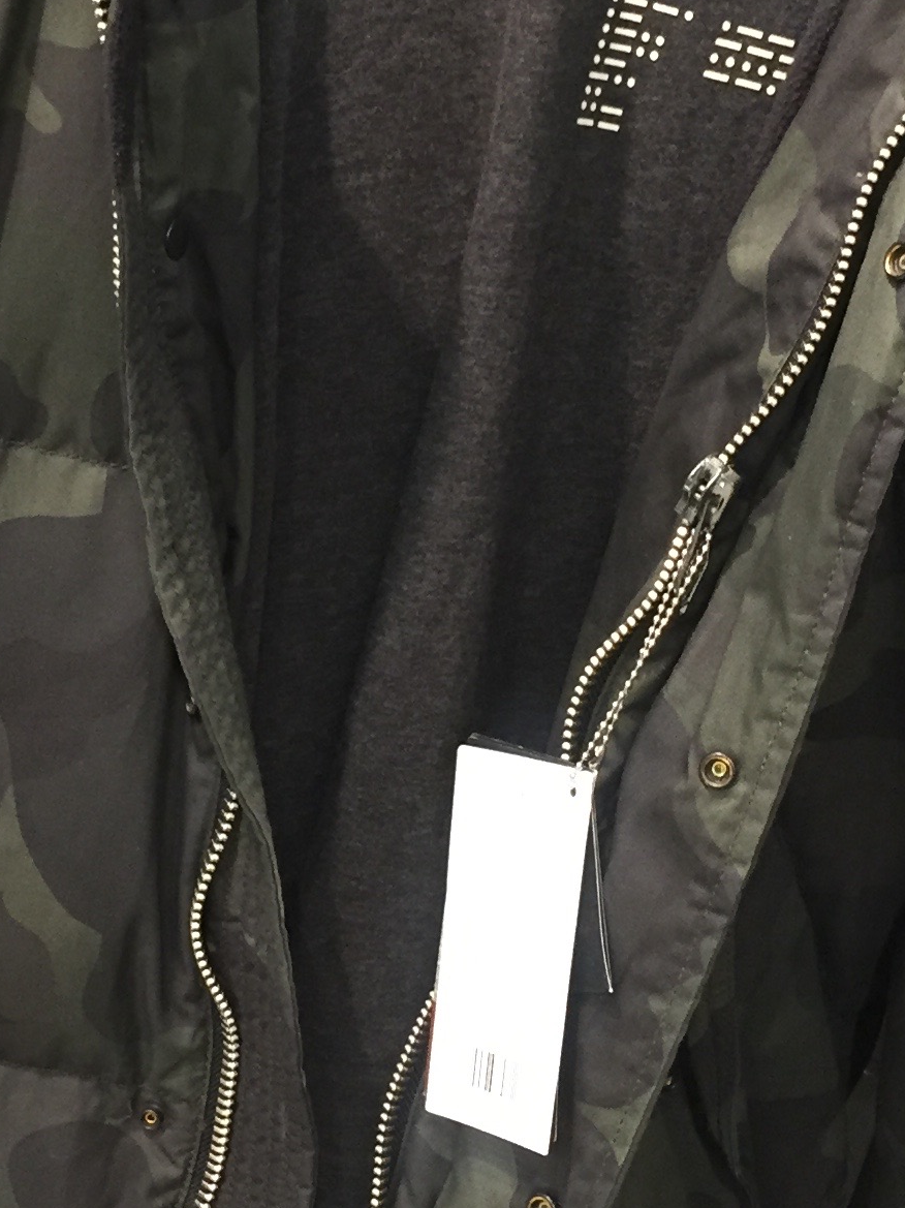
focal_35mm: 81
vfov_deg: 24.1
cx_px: 277
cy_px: 576
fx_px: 2825
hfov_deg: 18.1
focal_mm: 4.15
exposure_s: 1/30
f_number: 2.2
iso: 160
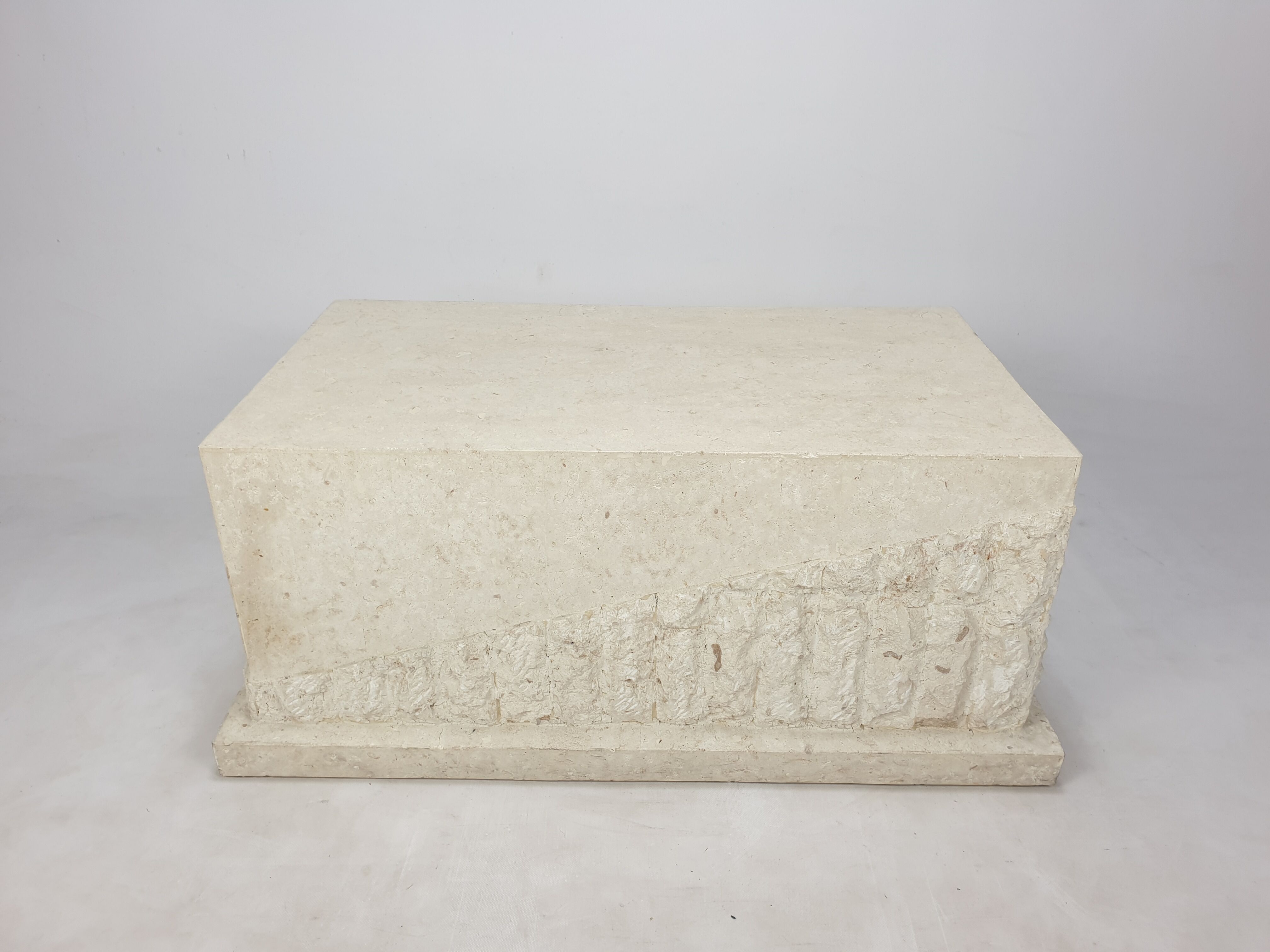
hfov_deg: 67.3
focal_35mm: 26
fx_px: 954
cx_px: 635
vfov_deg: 53.1
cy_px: 476
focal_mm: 4.3
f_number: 2.4
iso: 64
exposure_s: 1/100
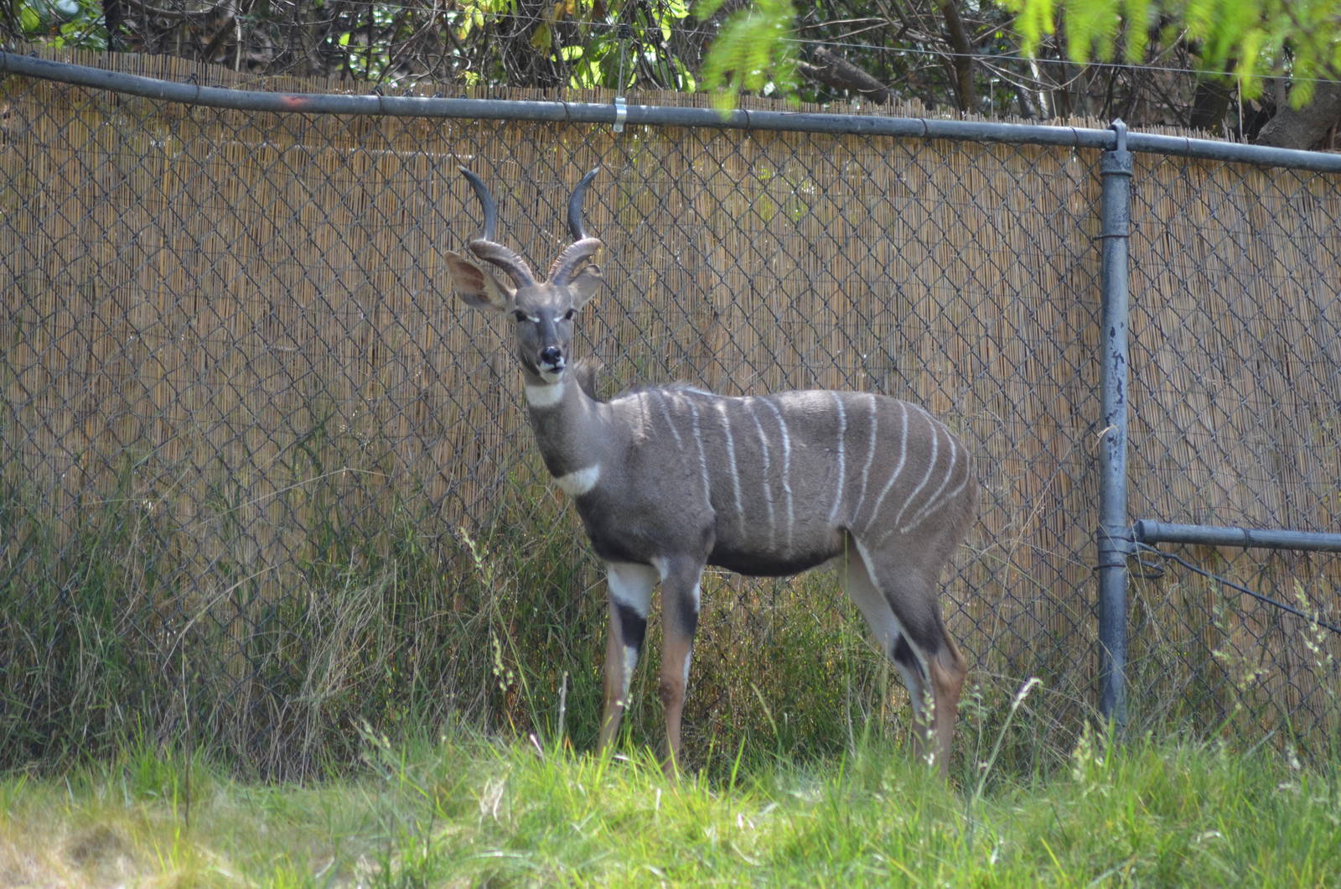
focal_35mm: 360
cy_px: 444
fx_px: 13383
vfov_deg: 3.8
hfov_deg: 5.7
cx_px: 670
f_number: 5
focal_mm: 240
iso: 800
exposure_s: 1/1000
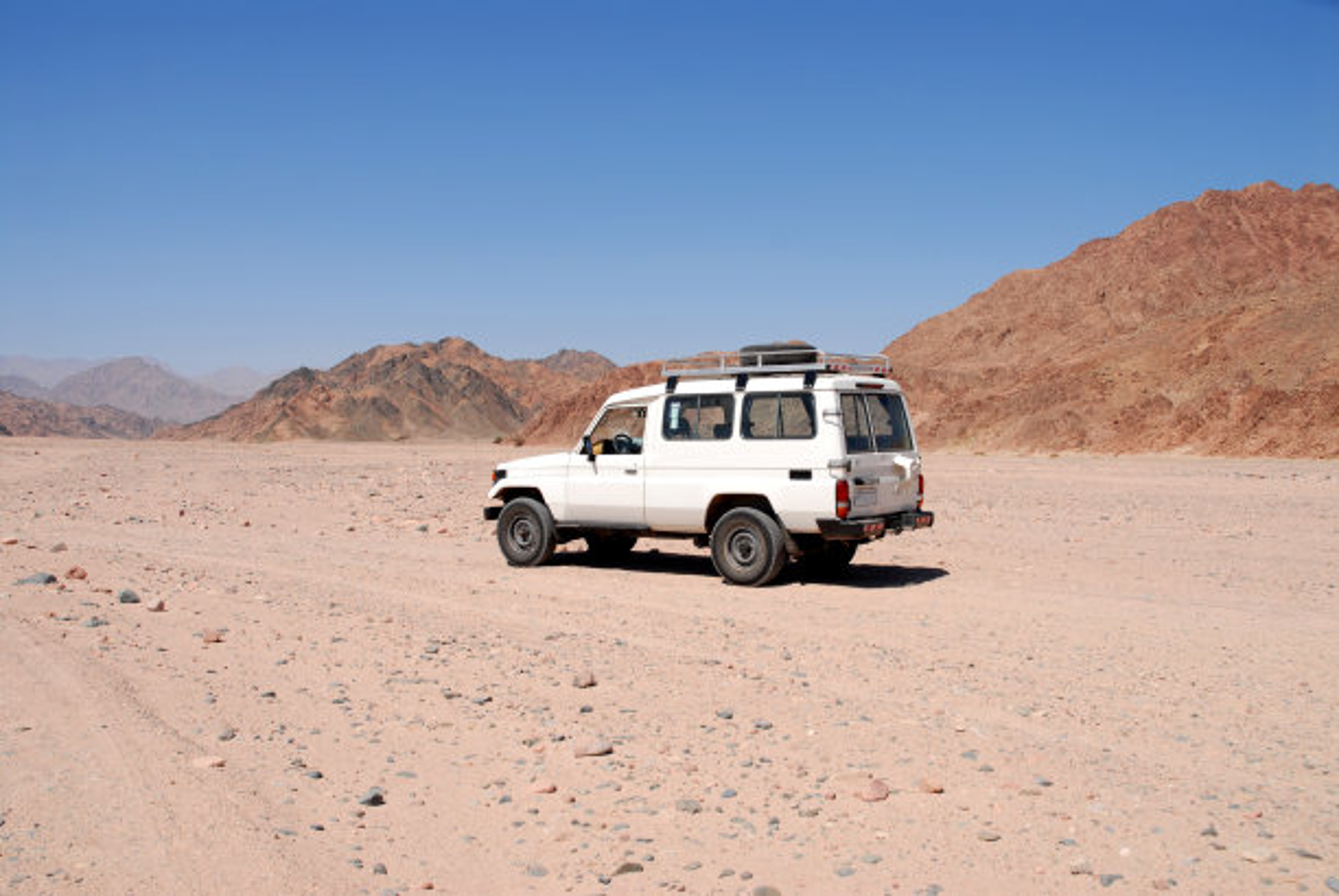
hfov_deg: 53.1
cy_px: 448
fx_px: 1341
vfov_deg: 37.0
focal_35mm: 36
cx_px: 670
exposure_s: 1/250
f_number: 8
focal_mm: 24
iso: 100
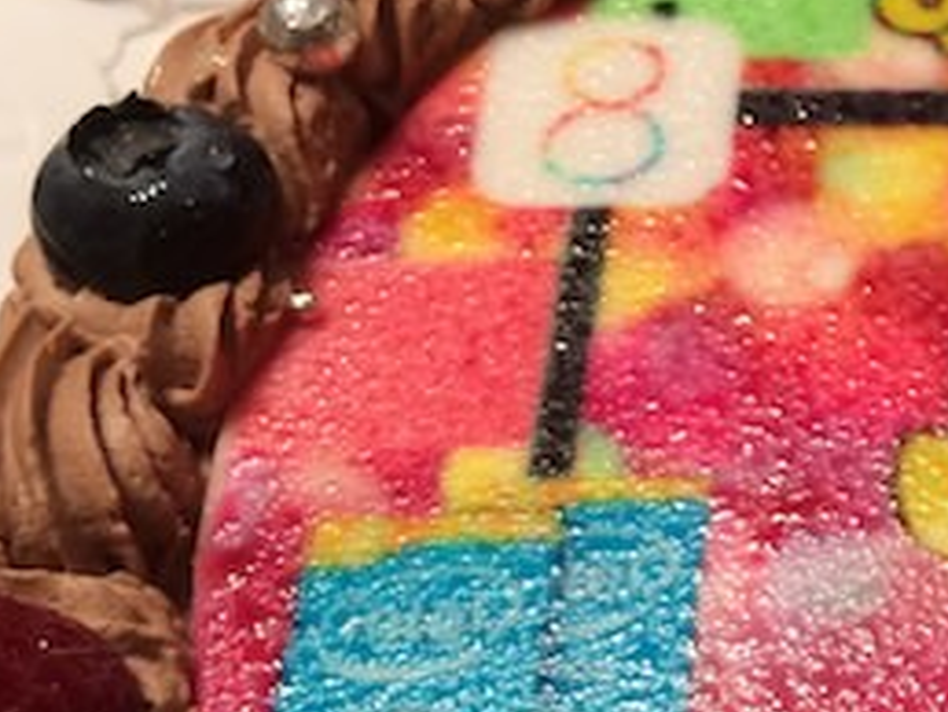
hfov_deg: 21.3
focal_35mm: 84
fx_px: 2303
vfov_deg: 17.5
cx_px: 1200
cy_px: 562
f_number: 2.2
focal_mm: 4.12
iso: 100
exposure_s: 1/33
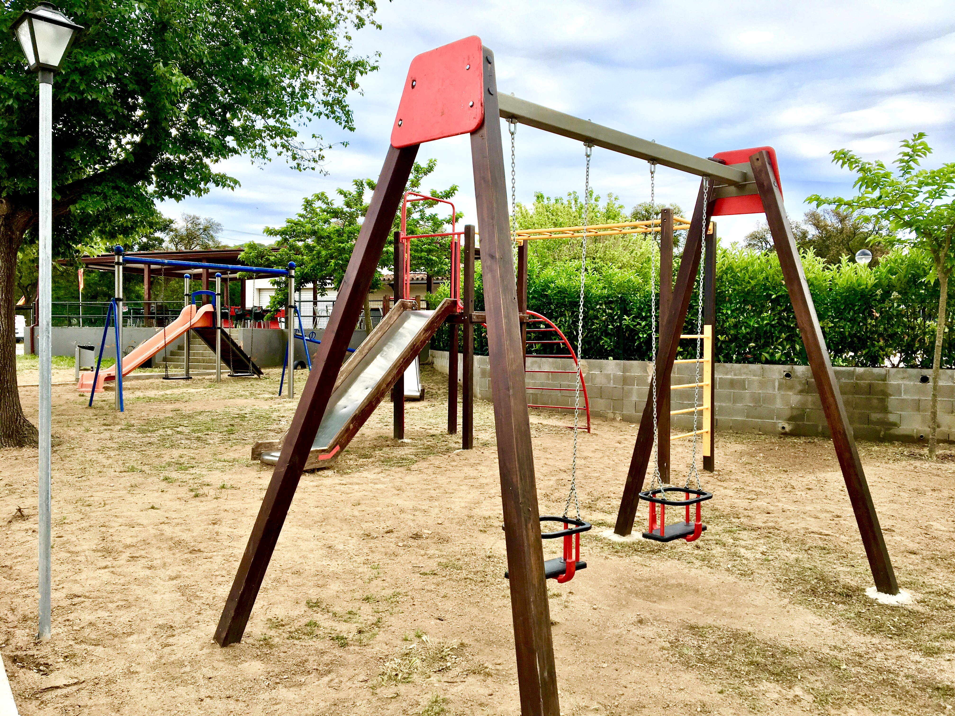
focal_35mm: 29
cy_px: 358
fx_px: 800
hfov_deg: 61.7
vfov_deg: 48.2
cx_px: 478
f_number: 2.2
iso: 25
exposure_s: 1/999
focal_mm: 4.15
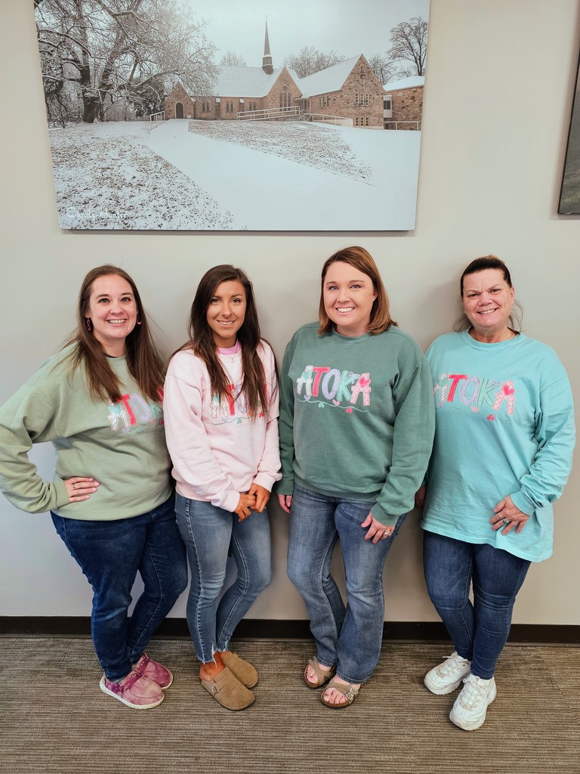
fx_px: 514
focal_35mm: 23
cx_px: 290
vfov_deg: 73.9
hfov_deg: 58.9
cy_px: 387
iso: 250
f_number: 1.7
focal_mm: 6.3
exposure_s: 1/120
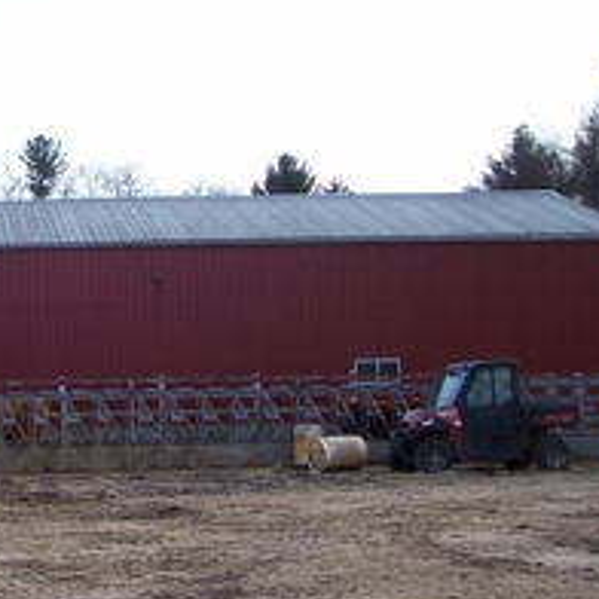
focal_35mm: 65
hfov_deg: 25.4
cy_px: 241
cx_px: 28
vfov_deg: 26.4
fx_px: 1273
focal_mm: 6
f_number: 2.7
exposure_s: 1/701
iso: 80
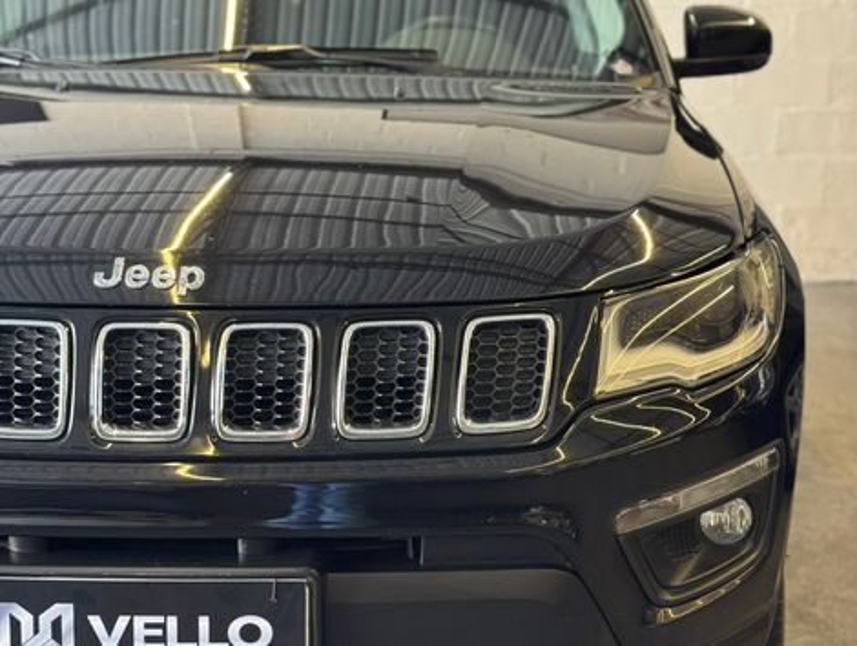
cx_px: 428
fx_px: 1190
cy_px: 323
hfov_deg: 39.6
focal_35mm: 48
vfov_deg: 30.3
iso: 250
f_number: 1.78
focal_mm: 6.76
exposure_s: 1/48
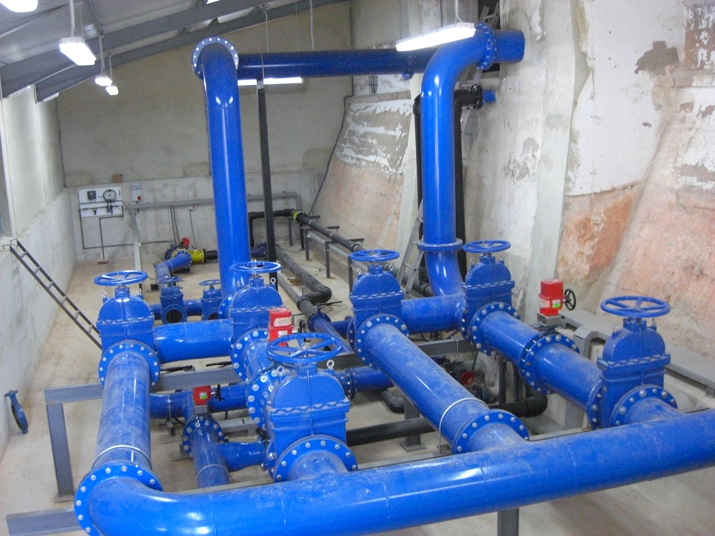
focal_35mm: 38
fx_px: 785
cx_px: 358
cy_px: 268
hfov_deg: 49.0
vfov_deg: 37.7
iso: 800
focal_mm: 7.9
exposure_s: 1/100
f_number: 2.8
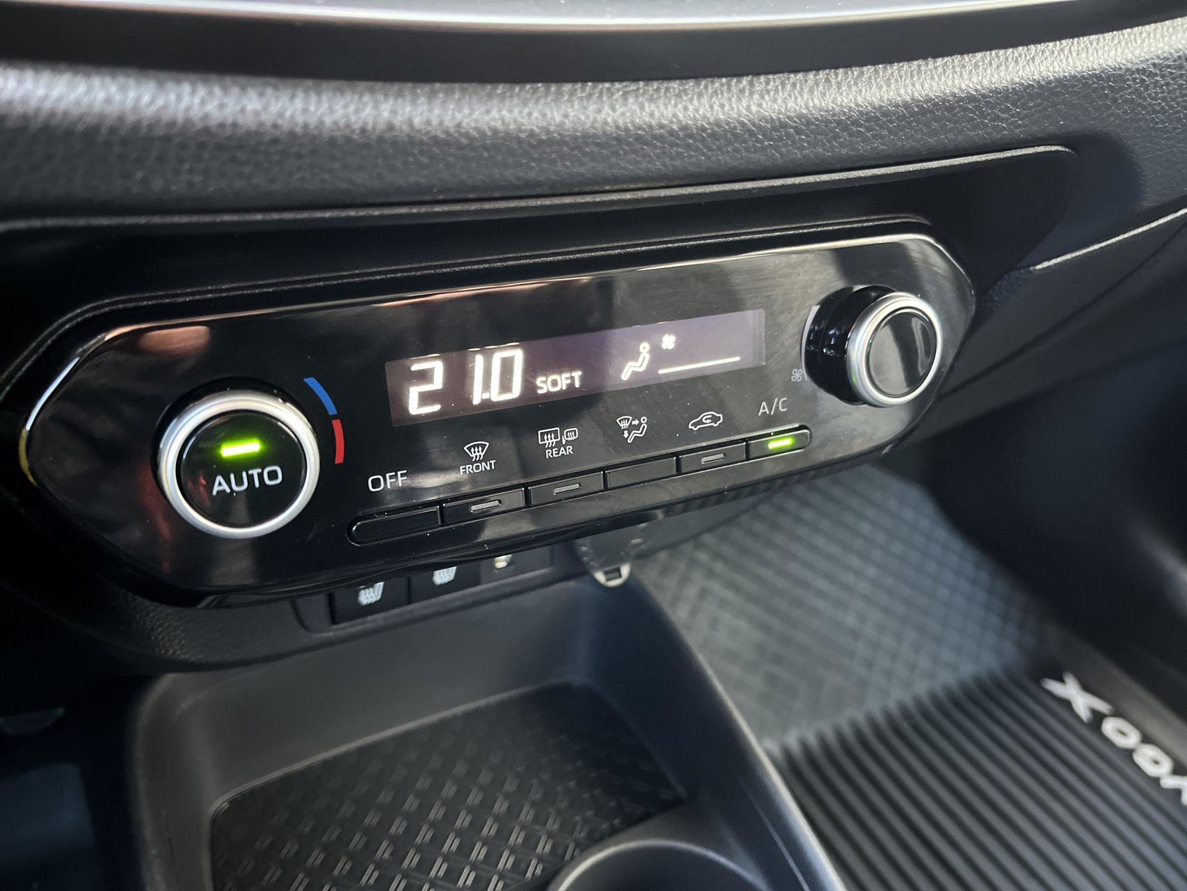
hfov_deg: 67.3
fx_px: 892
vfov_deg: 53.1
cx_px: 594
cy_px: 446
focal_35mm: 26
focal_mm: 5.1
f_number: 1.6
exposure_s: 1/31
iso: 640
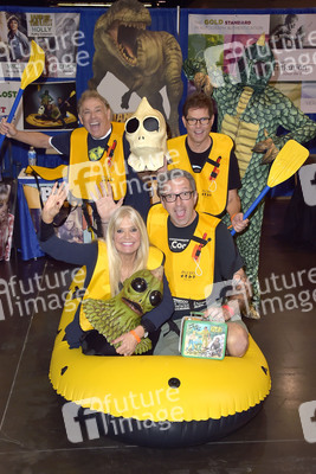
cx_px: 158
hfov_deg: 30.5
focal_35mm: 44
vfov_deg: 44.5
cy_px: 237
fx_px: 579
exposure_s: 1/250
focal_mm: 44
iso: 320
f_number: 7.1
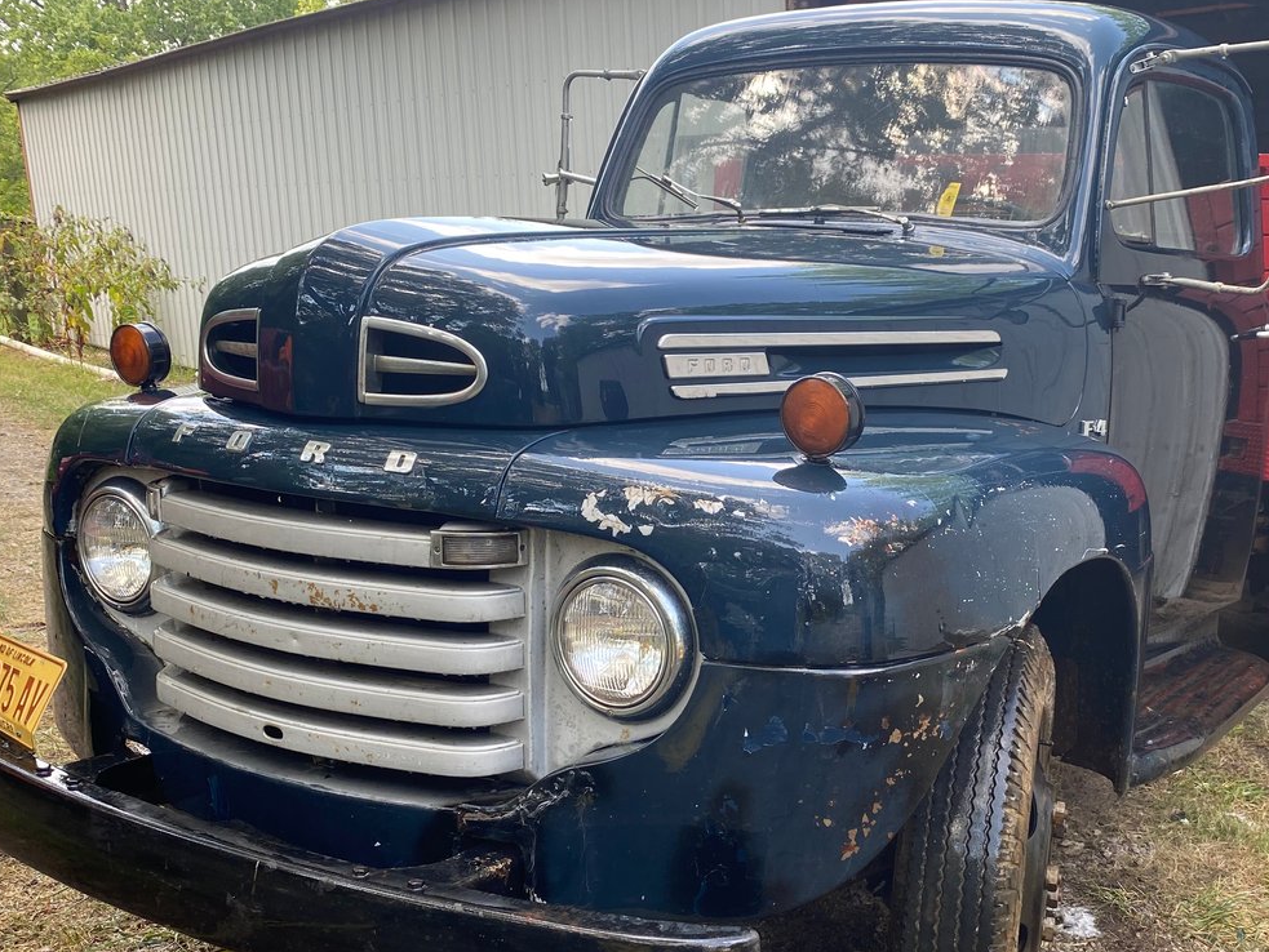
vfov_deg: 35.9
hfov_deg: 46.3
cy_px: 571
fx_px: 1467
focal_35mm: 40
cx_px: 800
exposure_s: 1/123
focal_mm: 4.25
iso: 32
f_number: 1.8
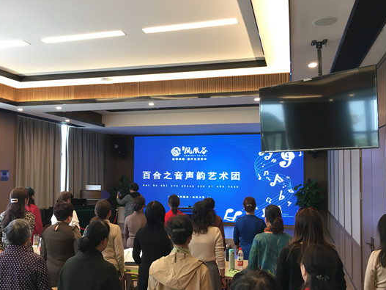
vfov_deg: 42.9
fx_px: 368
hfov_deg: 55.4
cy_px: 158
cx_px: 192
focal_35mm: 33
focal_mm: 4.15
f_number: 2.2
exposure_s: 1/33
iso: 64
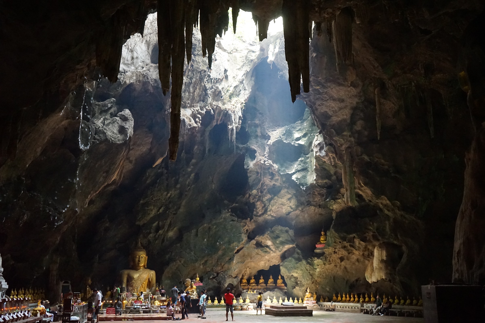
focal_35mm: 36
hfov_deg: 53.1
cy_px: 162
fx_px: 485
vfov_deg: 36.9
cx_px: 242
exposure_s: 1/30
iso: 6400
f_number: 5
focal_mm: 36
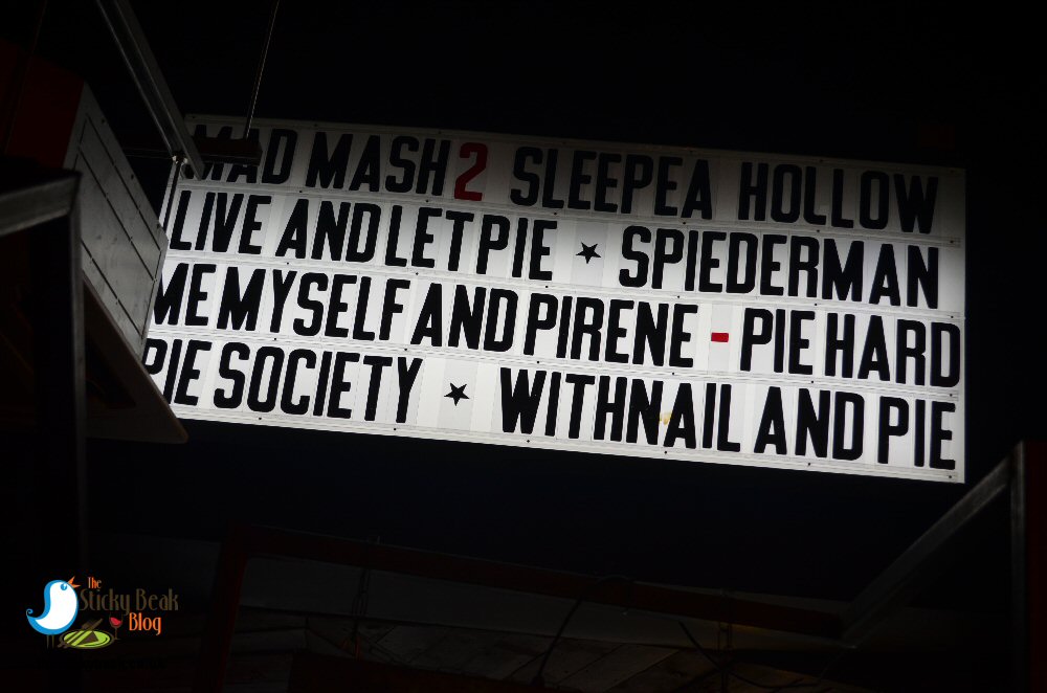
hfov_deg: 36.9
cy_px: 346
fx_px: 1567
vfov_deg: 24.9
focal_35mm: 54
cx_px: 524
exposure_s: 1/80
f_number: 5
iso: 400
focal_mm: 36
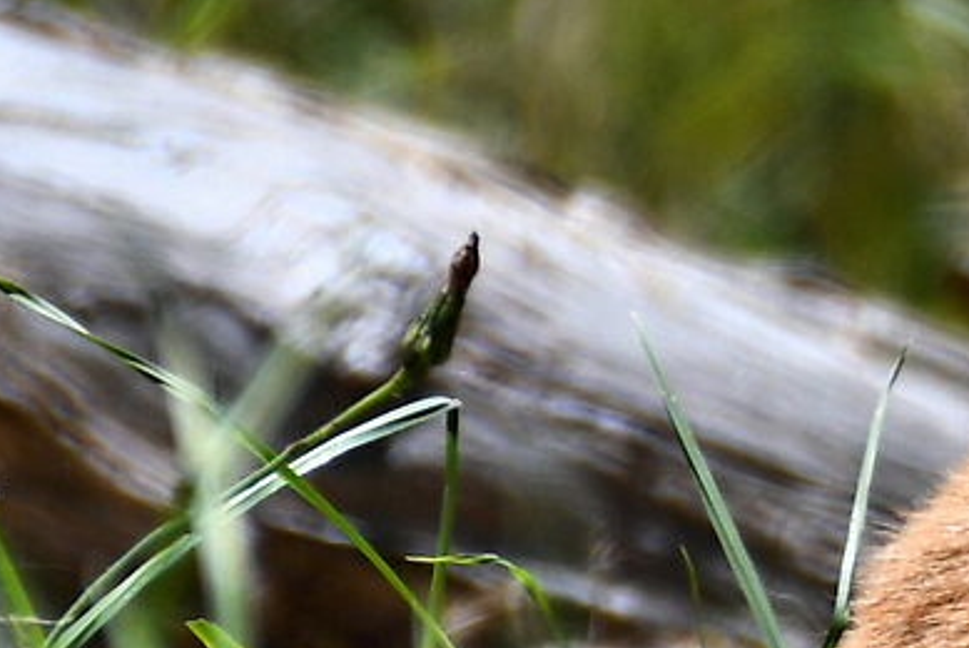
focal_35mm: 4623
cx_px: 2501
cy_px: -446
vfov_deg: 0.3
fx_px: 124525
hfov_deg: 0.4
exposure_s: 1/800
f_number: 5.6
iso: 180
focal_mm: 500
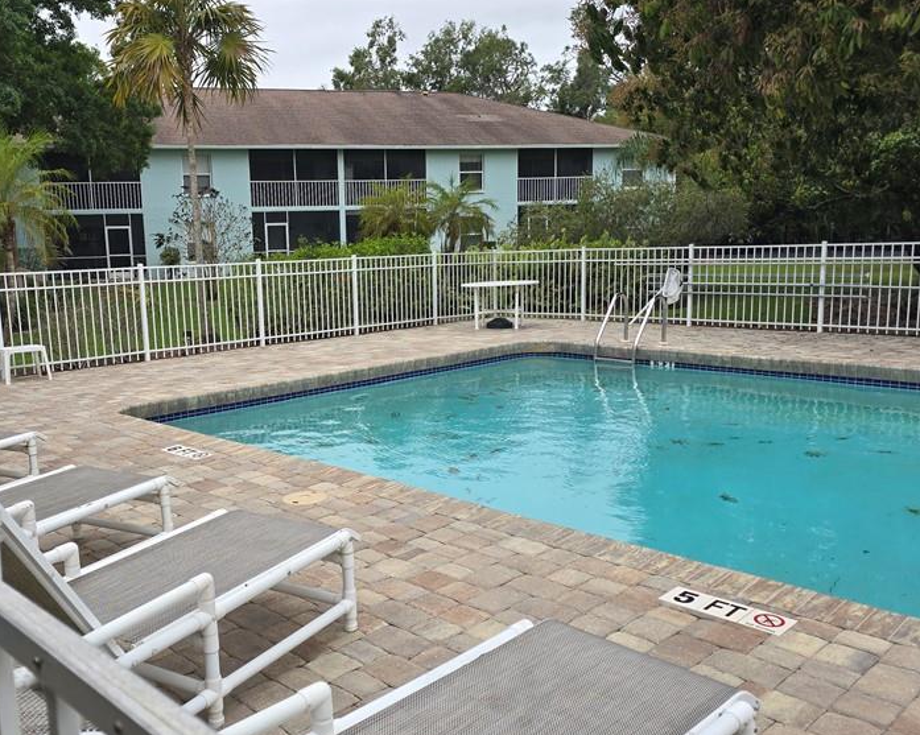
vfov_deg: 44.5
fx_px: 898
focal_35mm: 33
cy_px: 392
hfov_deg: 53.7
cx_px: 352
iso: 12
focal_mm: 6.3
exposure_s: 1/284
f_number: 1.7
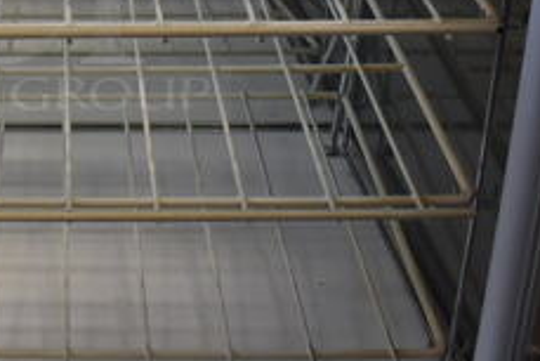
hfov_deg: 26.2
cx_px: -31
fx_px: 1081
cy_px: -5
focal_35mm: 72
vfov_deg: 18.4
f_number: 3.5
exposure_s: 1/200
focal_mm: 18
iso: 800
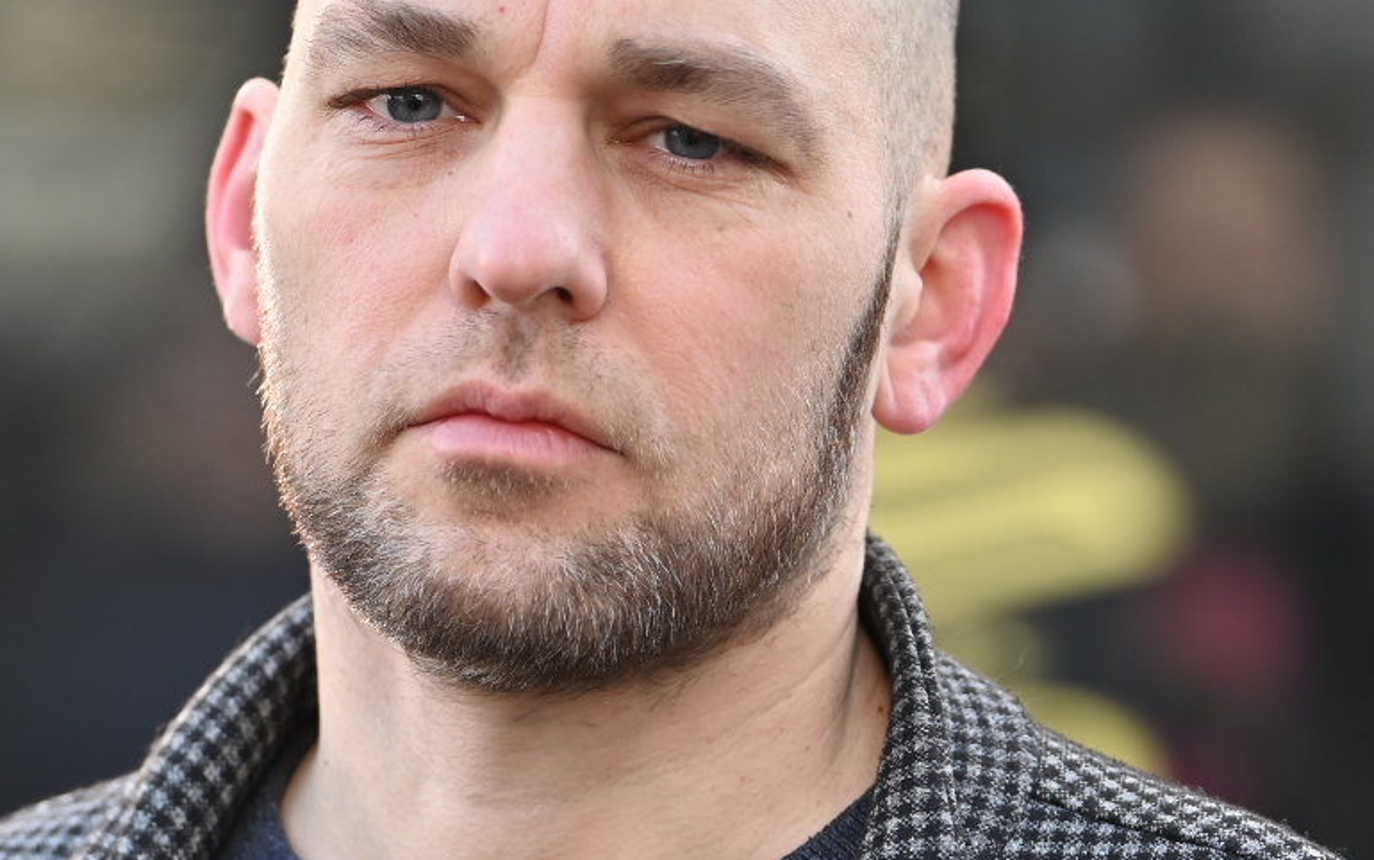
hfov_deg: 7.0
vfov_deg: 4.4
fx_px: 11239
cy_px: 369
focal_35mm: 300
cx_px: 692
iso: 125
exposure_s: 1/160
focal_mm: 140
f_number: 3.5
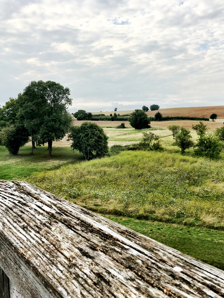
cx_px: 108
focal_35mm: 34
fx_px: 293
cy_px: 135
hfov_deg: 41.8
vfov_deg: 53.9
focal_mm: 4.15
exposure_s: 1/1350
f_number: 2.2
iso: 25
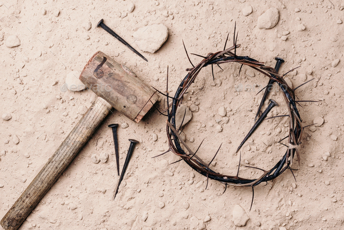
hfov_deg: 39.6
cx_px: 172
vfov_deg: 27.0
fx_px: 478
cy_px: 115
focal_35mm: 50
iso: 50
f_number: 9
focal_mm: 50
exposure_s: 1/60
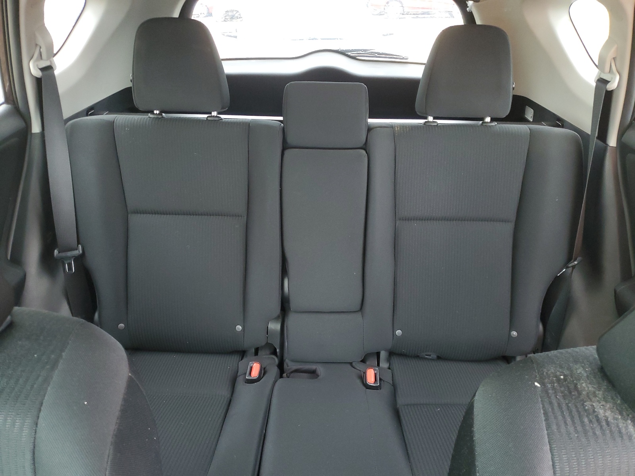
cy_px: 238
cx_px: 318
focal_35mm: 26
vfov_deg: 53.1
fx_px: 477
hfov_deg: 67.3
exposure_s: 1/60.2
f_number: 1.5
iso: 194
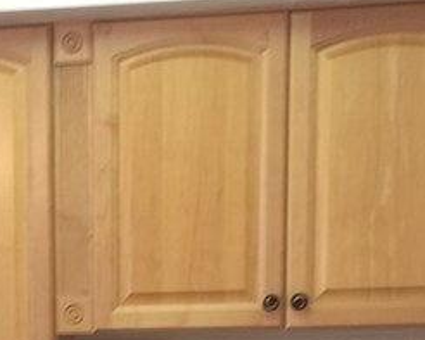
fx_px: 1485
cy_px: 530
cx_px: -12
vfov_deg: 12.4
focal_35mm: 118
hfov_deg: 15.9
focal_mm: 4.15
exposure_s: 1/30
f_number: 2.2
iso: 64
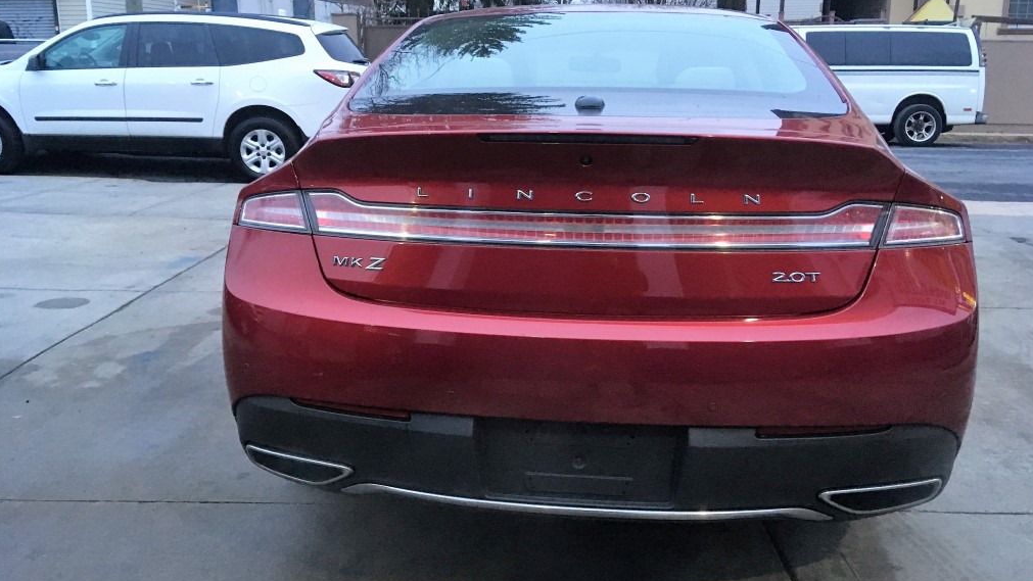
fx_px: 877
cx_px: 519
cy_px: 258
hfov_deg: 61.0
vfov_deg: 36.6
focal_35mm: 32
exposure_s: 1/30
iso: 250
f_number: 2.2
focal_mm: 4.15
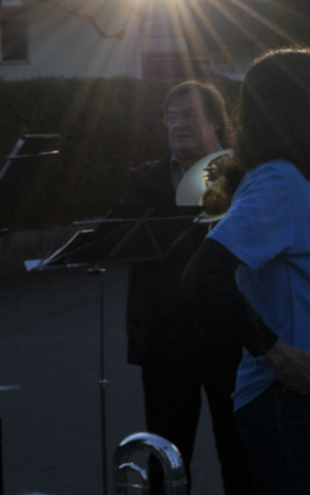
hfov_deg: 11.2
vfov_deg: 19.6
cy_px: 103
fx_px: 1418
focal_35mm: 105
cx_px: 631
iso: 200
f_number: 9
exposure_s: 1/320
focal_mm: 24
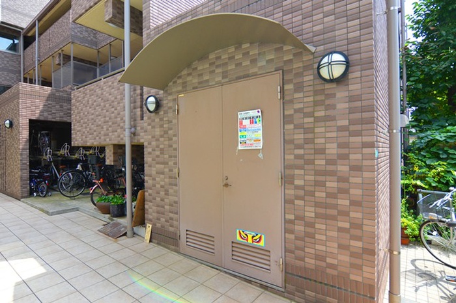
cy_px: 152
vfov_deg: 67.3
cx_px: 228
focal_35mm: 18
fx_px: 228
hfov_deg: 90.0
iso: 100
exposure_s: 1/160
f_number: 6.3
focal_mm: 12
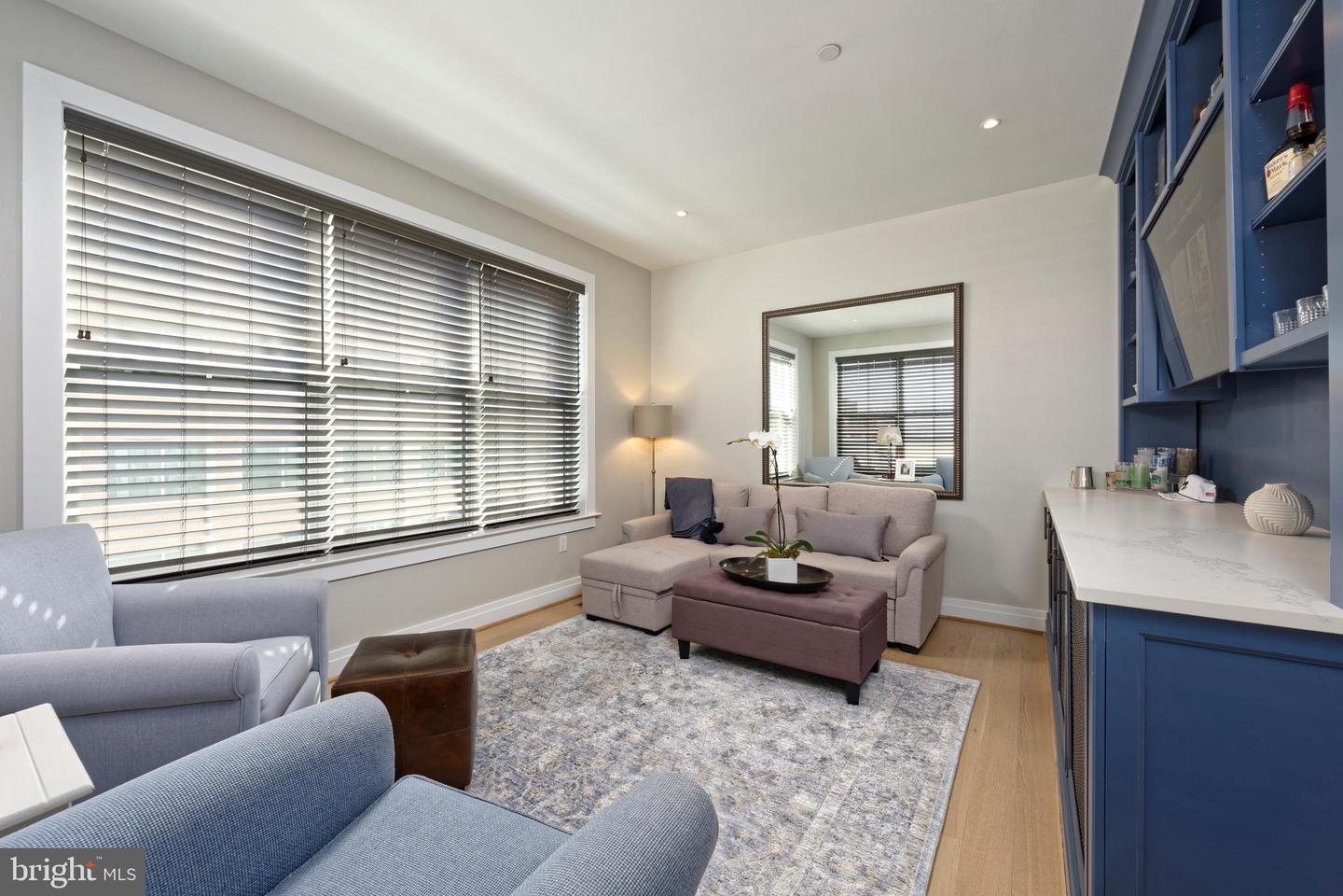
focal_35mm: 14
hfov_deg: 104.3
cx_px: 672
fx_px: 522
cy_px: 448
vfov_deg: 81.2
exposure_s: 1/6
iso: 320
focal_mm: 14
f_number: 13
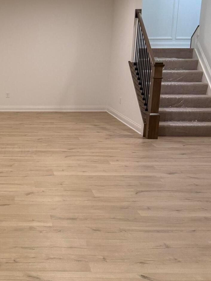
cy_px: 150
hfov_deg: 27.2
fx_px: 414
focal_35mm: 51
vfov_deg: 37.5
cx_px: 9
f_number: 1.78
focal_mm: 6.76
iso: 250
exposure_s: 1/120
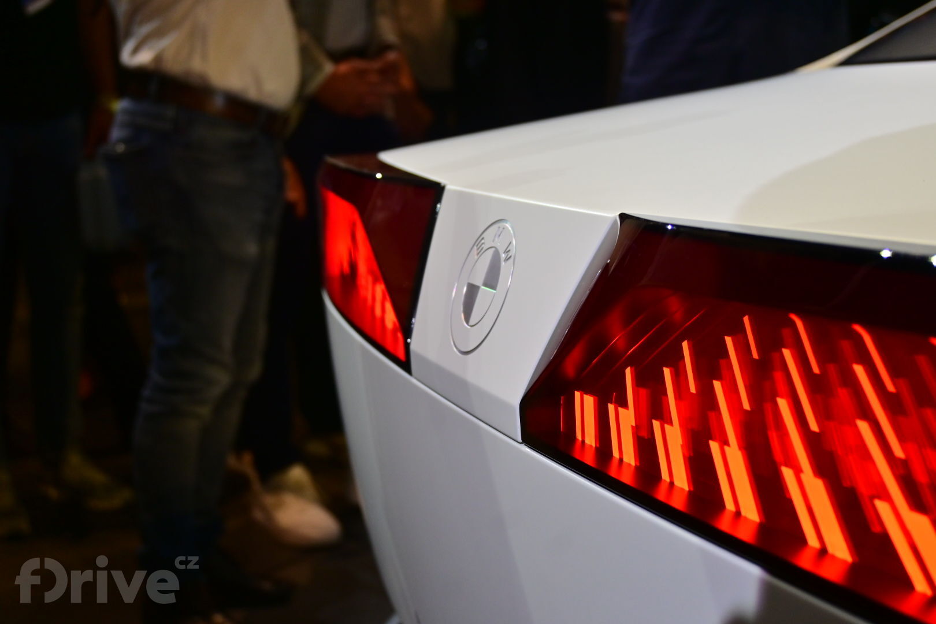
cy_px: 312
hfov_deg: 38.9
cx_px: 468
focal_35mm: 51
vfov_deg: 26.5
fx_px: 1326
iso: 500
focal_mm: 34
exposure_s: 1/100
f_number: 5
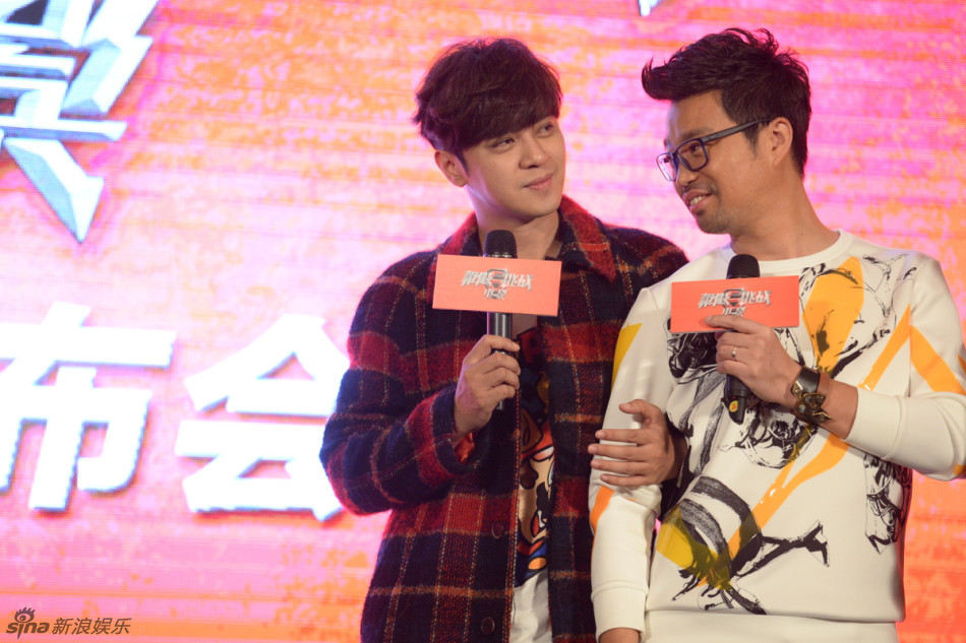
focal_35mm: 185
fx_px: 4963
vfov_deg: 7.4
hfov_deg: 11.1
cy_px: 322
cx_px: 483
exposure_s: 1/500
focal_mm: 185
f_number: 5.6
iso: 4000
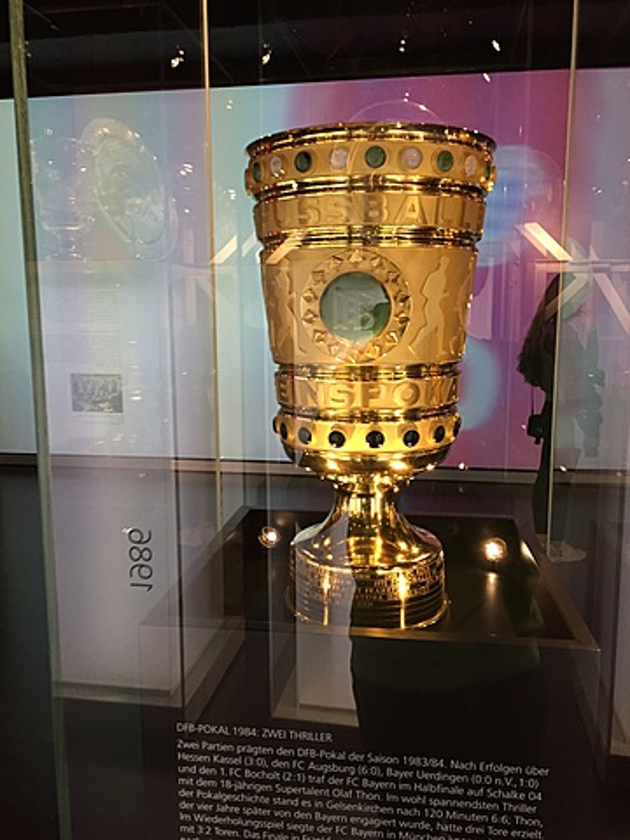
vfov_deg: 61.7
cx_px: 315
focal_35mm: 29
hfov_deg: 48.2
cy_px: 420
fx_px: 704
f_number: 2.2
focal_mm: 4.15
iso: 125
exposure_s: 1/33
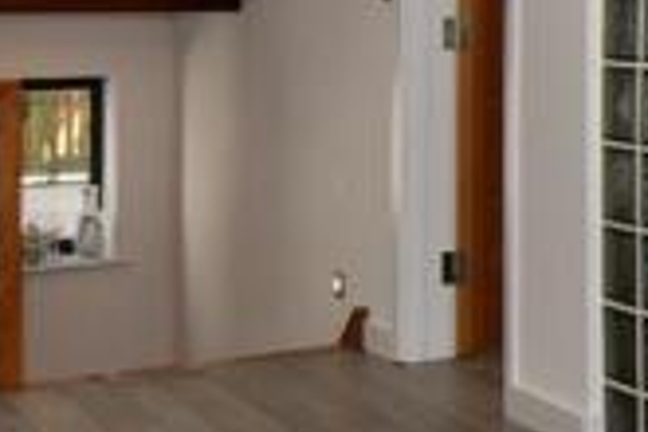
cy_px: -49
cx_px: 1210
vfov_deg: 14.4
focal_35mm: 93
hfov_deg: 17.3
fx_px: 1674
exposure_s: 1/250
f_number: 8
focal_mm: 10
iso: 320
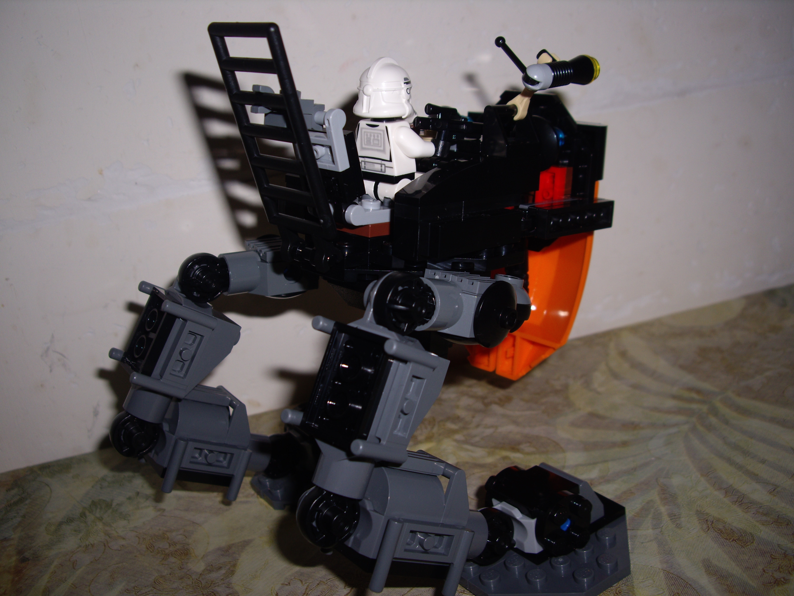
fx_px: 872
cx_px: 397
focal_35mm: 38
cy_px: 298
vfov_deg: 37.7
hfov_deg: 49.0
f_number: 8
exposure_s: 1/40
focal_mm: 7.9
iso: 64
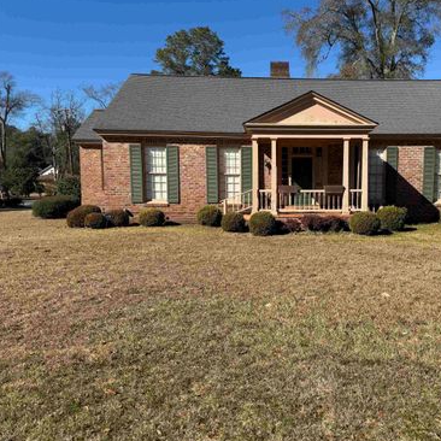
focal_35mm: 29
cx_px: 294
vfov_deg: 55.6
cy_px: 219
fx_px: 418
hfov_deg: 54.5
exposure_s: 1/4608
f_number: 1.78
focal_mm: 6.76
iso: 80
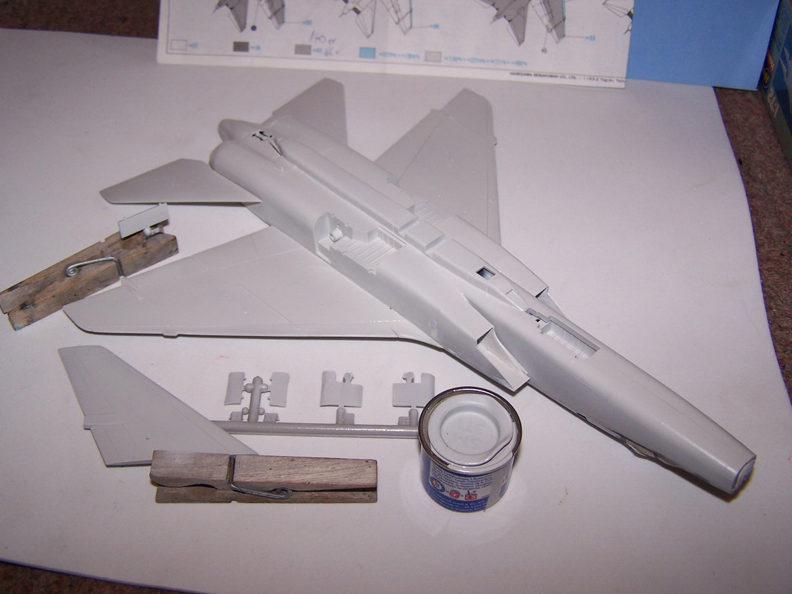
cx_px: 396
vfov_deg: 37.7
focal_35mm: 38
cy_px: 297
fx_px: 869
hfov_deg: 49.0
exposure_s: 1/60
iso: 80
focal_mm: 6.3
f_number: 2.8
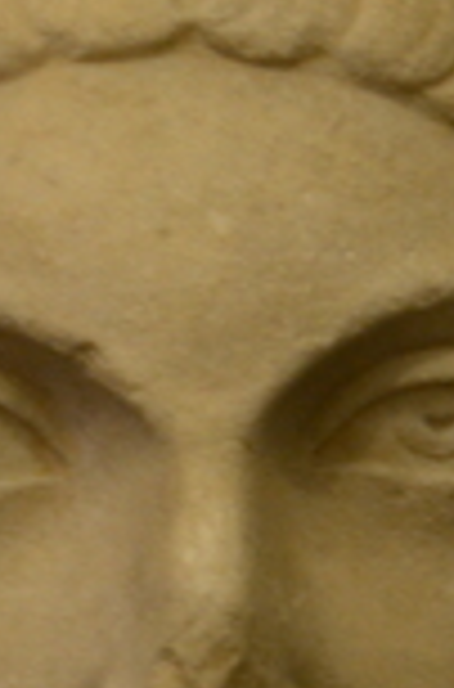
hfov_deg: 4.5
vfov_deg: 6.9
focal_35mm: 300
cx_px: 153
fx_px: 5714
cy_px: 396
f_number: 4.5
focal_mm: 46
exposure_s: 1/8
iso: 1250
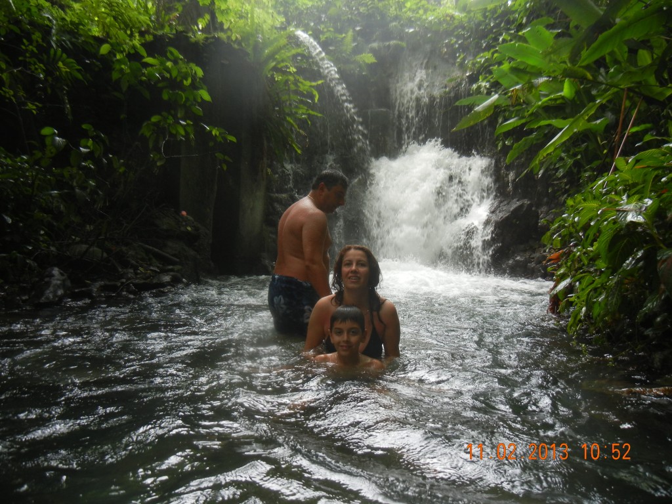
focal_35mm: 30
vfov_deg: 46.8
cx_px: 336
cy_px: 252
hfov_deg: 60.0
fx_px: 582
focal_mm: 5.4
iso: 160
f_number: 3.5
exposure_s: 1/120
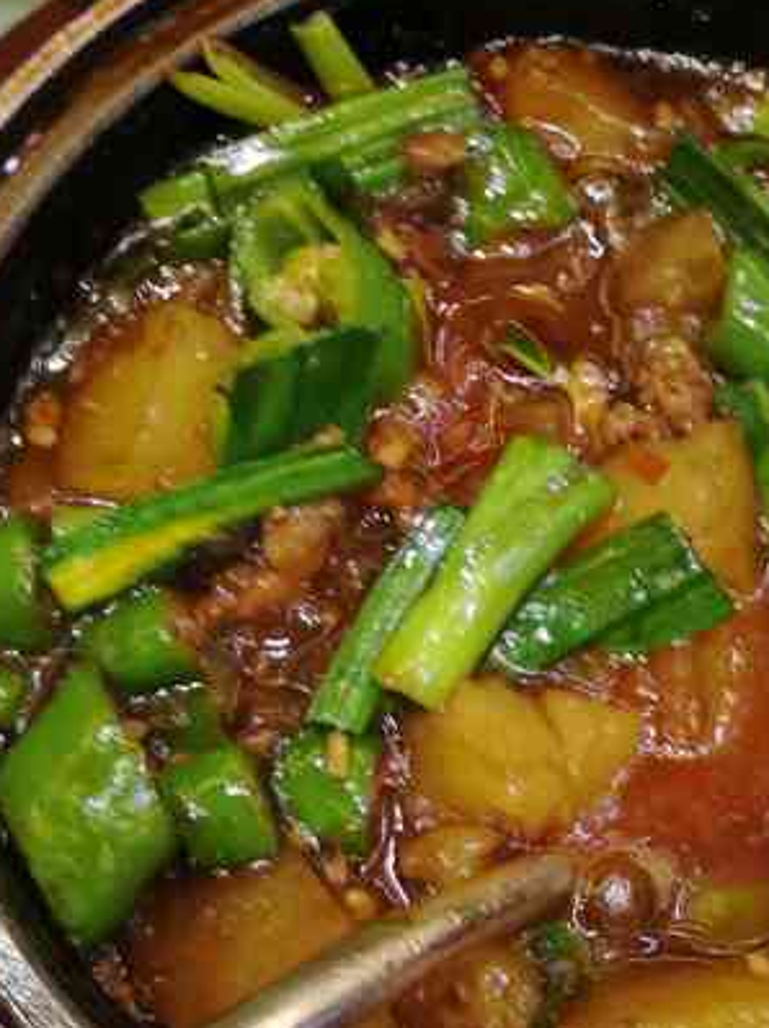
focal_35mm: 61
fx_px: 1809
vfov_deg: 31.7
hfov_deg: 23.9
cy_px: 513
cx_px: 501
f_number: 1.8
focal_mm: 4.75
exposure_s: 1/50
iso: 200
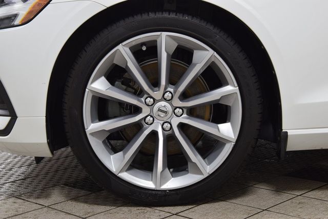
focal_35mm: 66
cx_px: 164
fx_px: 601
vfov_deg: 20.6
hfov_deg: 30.5
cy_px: 110
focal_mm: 44
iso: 450
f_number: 6.3
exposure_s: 1/15
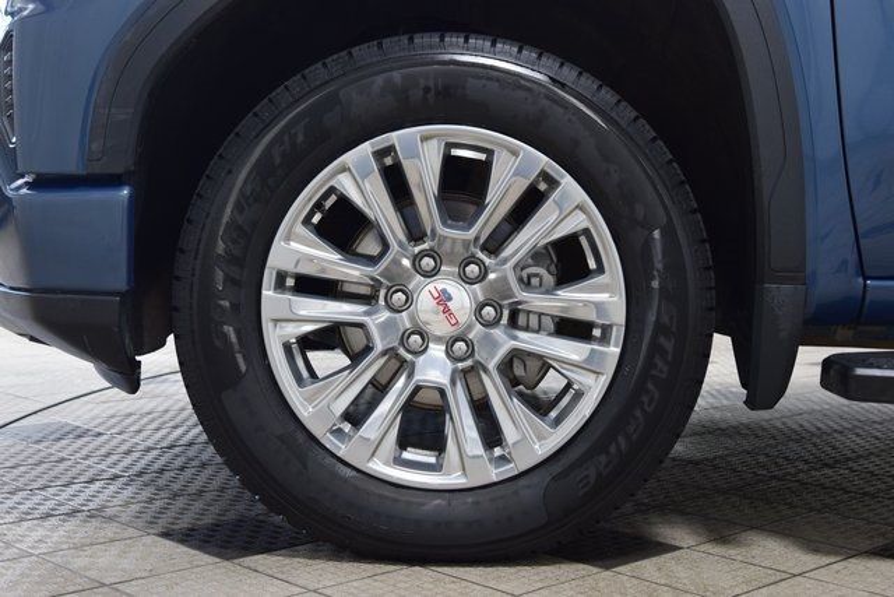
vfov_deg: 25.1
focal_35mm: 54
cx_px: 447
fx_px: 1341
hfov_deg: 36.9
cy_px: 298
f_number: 6.3
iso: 800
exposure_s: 1/15
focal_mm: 36
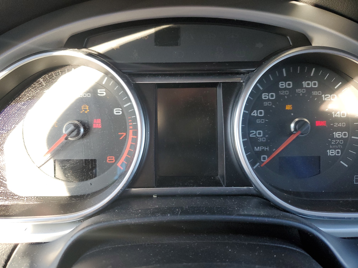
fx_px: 269
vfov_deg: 53.1
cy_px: 134
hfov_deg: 67.3
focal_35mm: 26
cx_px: 179
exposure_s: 1/120
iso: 97
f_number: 1.5
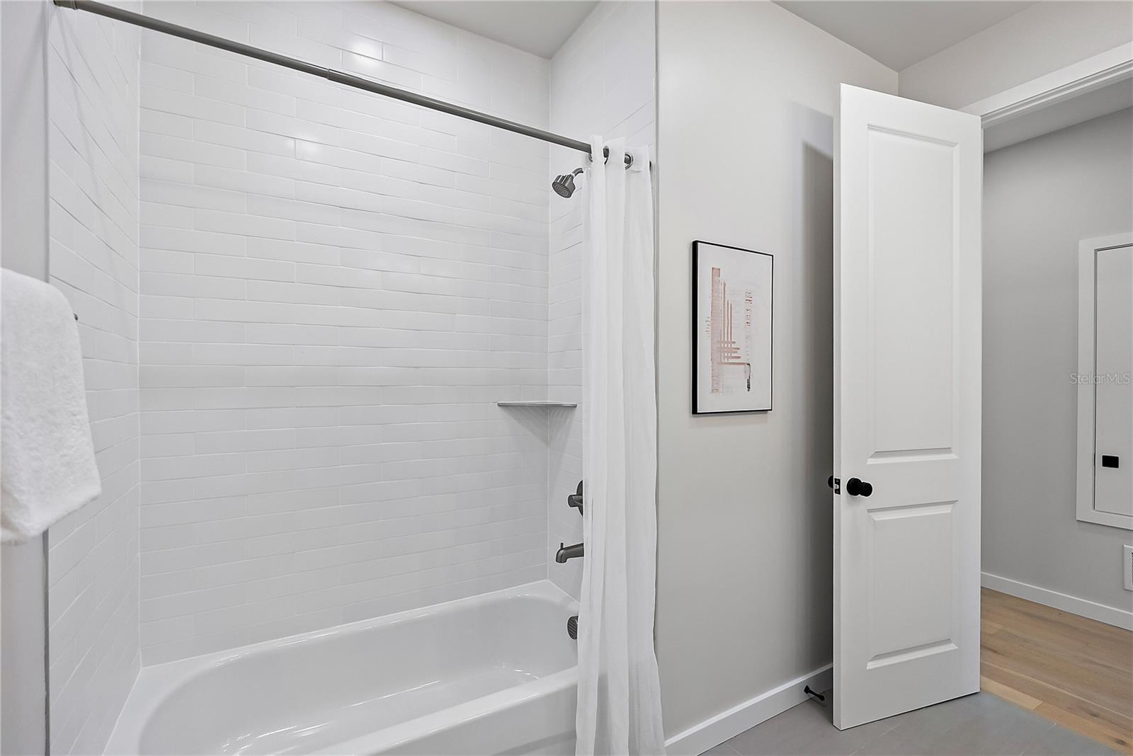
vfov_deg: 72.1
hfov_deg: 95.0
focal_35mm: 16
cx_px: 566
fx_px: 519
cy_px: 378
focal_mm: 16.5
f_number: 4
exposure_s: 1/200
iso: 1600
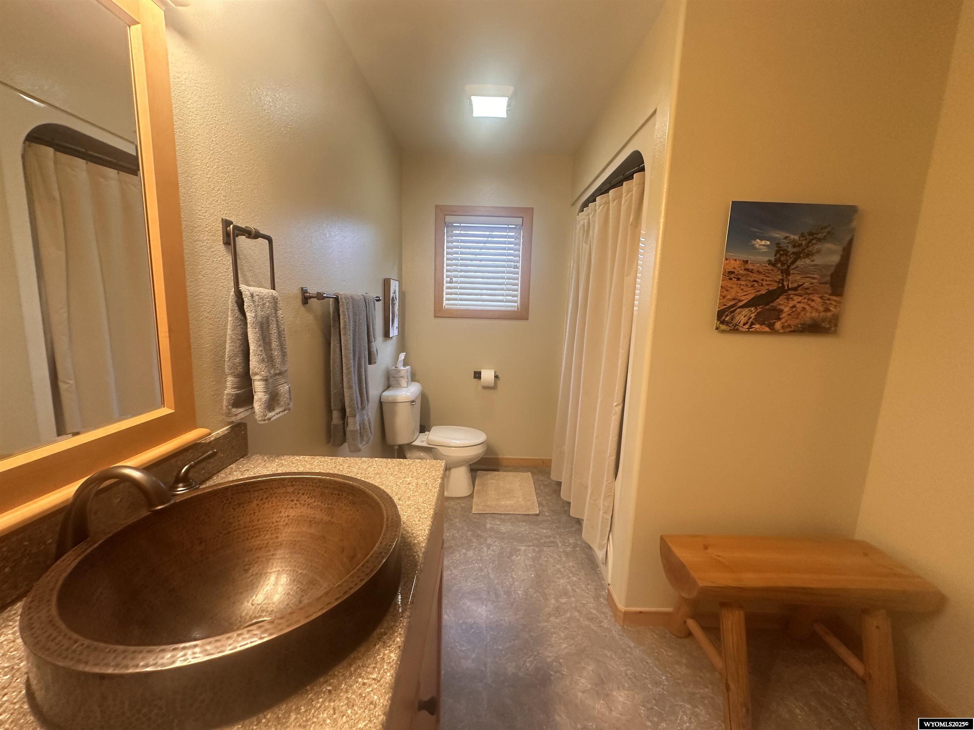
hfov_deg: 102.1
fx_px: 394
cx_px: 487
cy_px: 365
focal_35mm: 14
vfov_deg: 85.7
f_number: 2.2
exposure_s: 1/60
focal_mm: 2.22
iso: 250
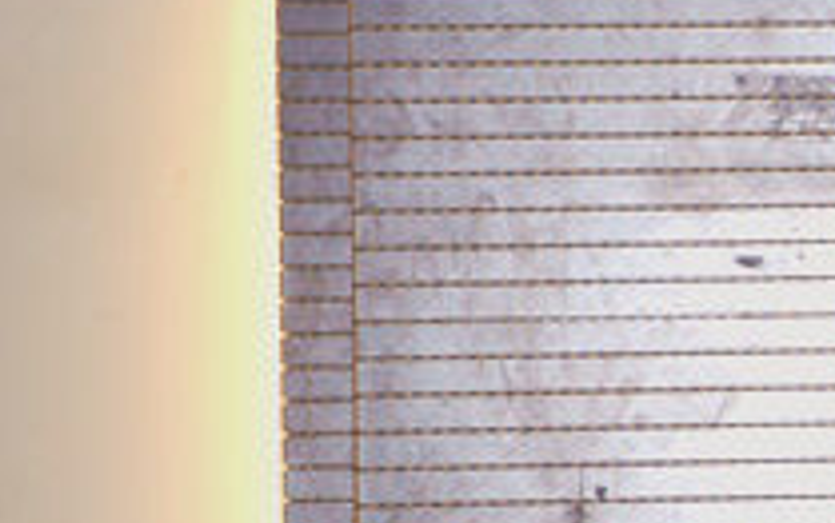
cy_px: 281
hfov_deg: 6.7
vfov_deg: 4.3
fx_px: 7015
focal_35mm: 308
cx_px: 1243
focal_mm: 66
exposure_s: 1/60
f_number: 5.3
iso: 200
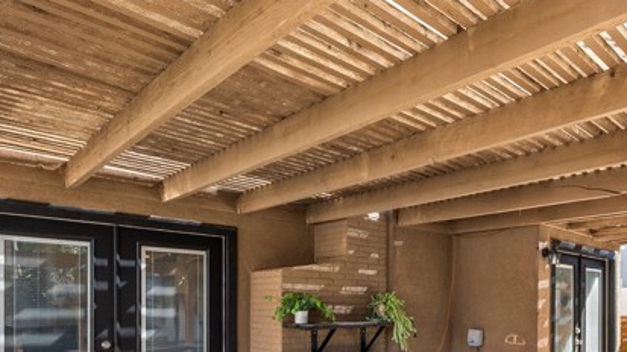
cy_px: 319
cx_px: 430
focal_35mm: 26
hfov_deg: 69.4
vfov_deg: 40.8
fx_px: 432
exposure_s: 1/80
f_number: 9
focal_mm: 11
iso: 640
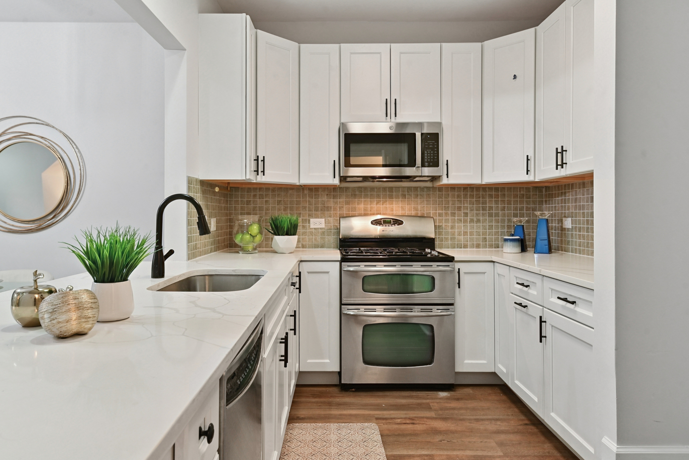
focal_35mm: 24
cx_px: 344
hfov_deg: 73.7
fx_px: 459
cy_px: 230
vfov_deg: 53.1
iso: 200
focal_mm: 24
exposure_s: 1/10
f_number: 8
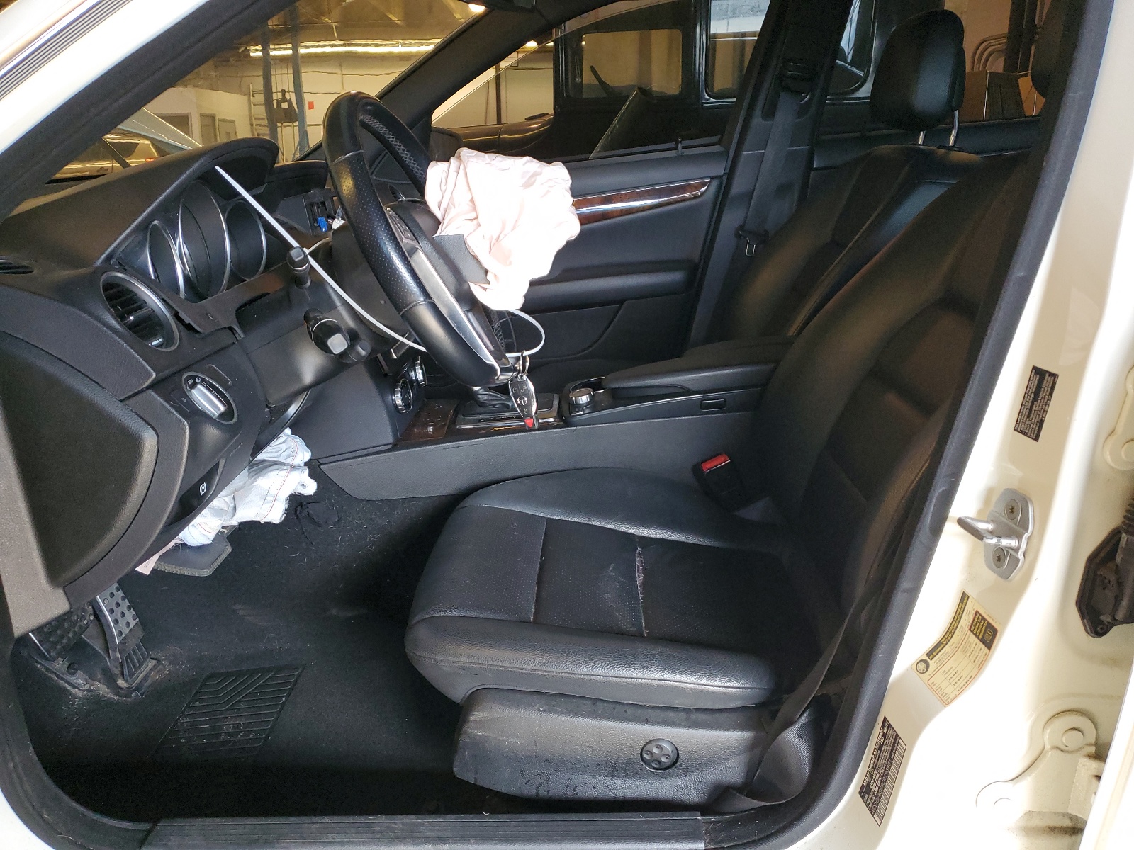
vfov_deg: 53.1
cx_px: 567
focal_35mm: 26
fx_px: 852
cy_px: 425
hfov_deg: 67.3
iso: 131
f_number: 1.5
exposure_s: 1/60.2
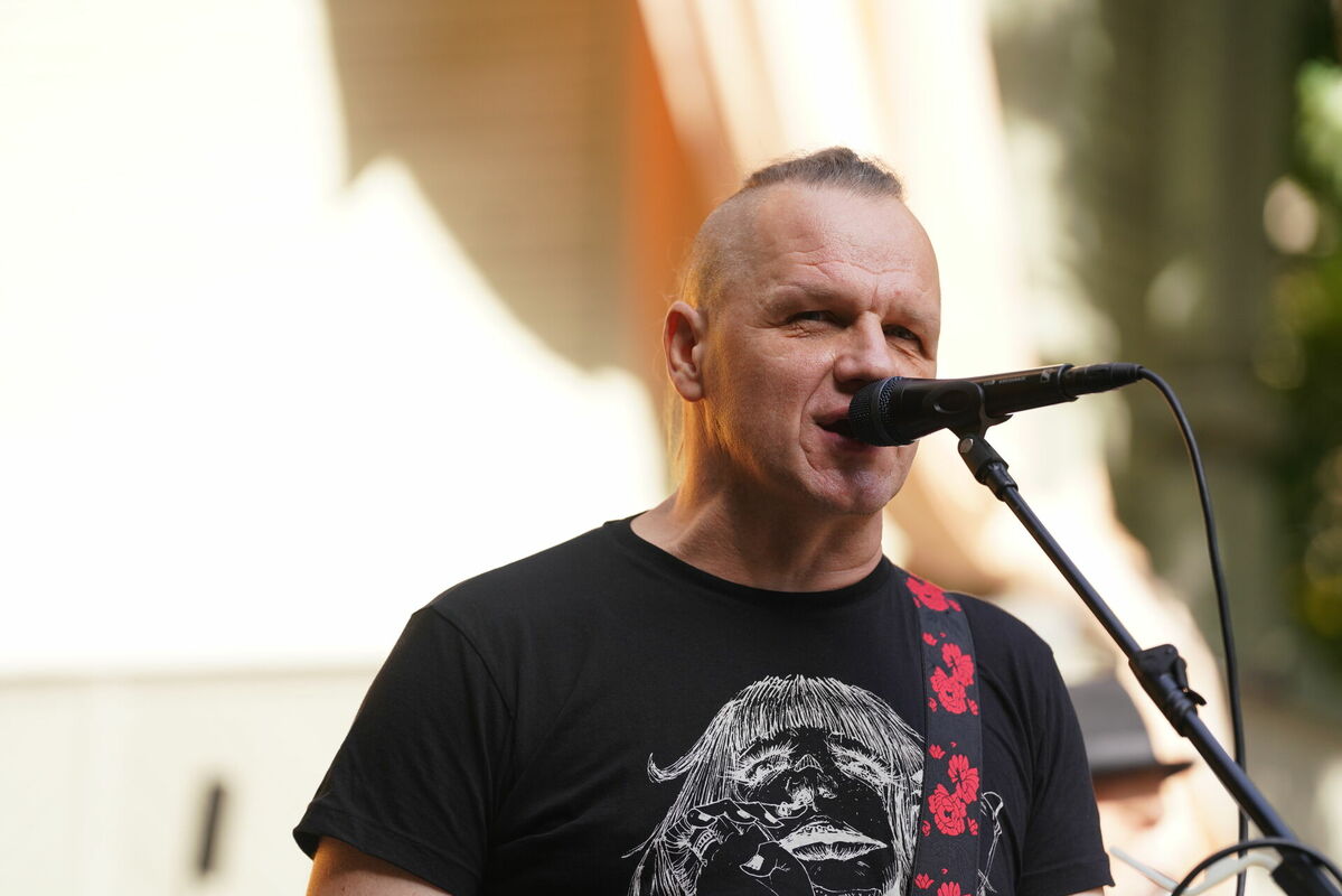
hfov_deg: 10.3
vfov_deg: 6.9
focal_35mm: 200
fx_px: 7457
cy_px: 448
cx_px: 671
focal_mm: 200
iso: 800
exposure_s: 1/1600
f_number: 4
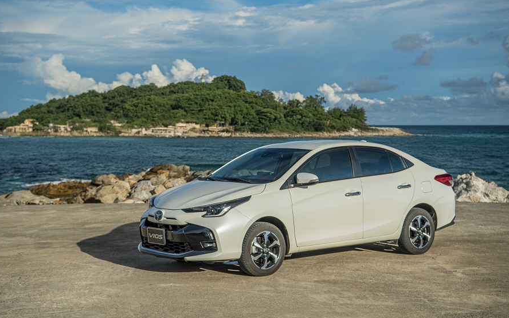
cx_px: 252
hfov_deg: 33.0
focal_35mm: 62
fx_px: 860
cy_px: 170
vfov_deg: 21.0
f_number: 5.6
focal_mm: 60
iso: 100
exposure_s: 1/250
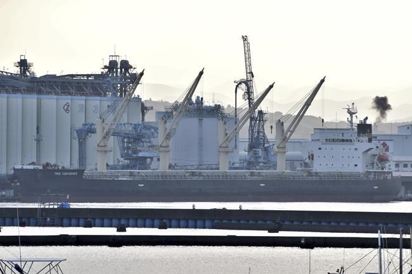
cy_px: 137
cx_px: 206
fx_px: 3604
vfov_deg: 4.4
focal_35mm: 315
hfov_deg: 6.5
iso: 400
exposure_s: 1/160
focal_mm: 210
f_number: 11
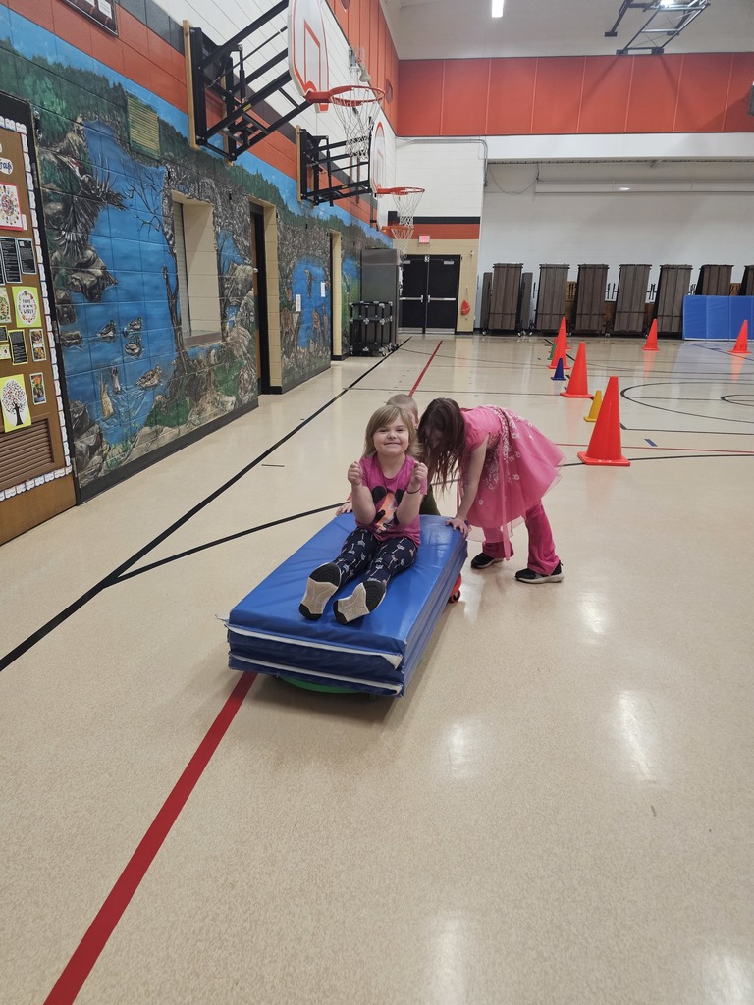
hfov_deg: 58.9
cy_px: 502
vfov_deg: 73.9
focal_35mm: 23
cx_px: 377
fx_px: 668
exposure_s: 1/120
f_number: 1.7
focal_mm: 6.3
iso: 400
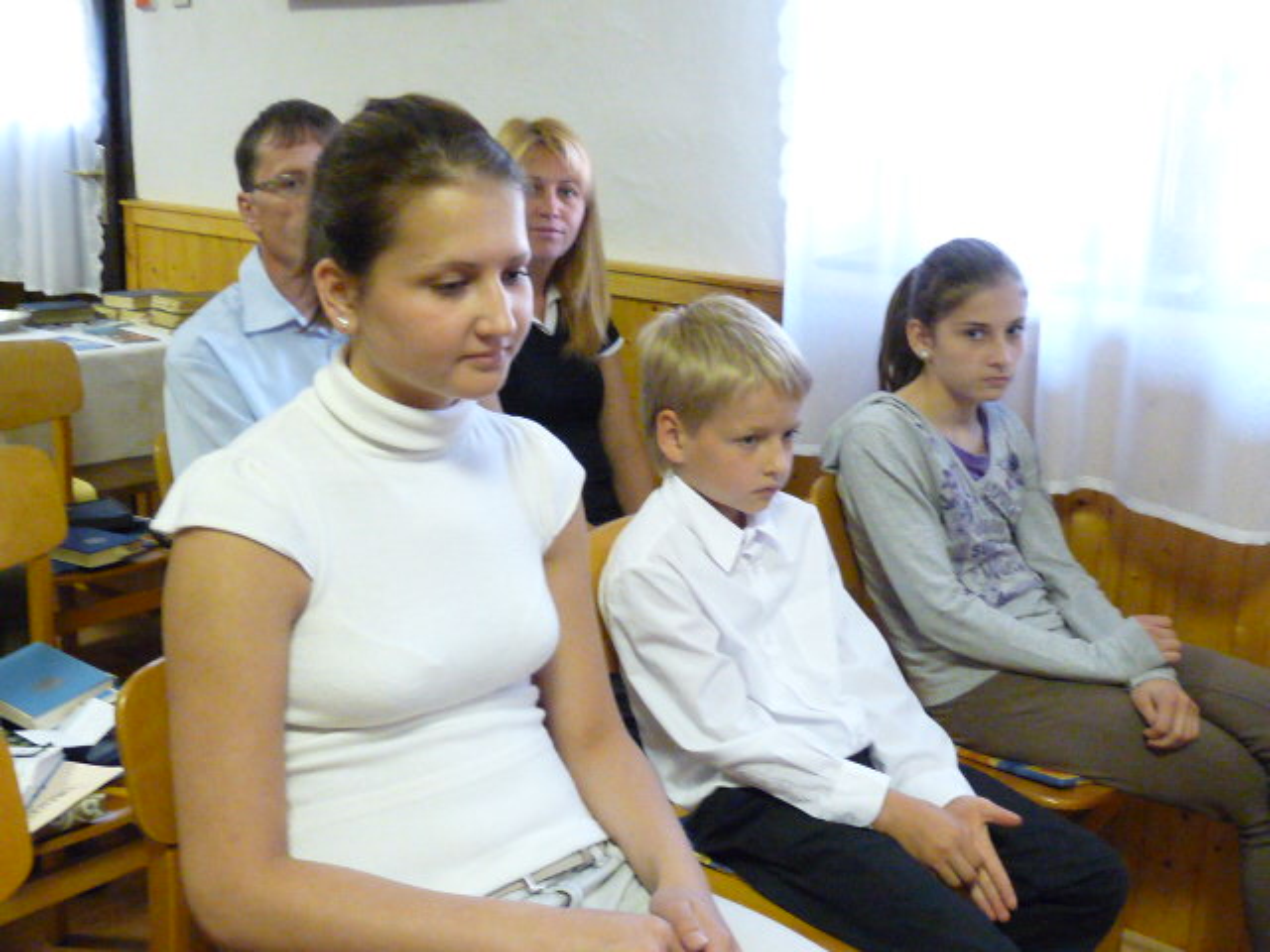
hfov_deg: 49.0
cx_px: 635
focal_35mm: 38
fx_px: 1394
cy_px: 476
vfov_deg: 37.7
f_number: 2.8
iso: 800
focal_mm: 4.8
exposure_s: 1/30
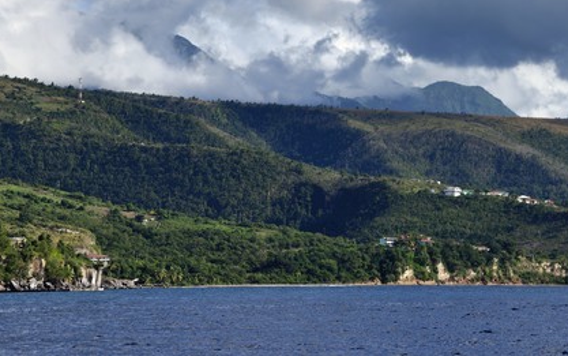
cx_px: 285
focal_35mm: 195
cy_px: 168
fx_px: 3020
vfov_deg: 6.7
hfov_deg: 10.7
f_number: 8
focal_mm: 190
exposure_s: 1/800
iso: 200
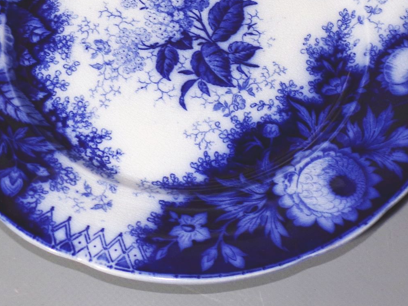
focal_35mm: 68
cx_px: 195
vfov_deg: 21.3
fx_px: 801
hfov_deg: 28.6
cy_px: 55
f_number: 3.3
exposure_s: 1/60
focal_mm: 6.6
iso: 80
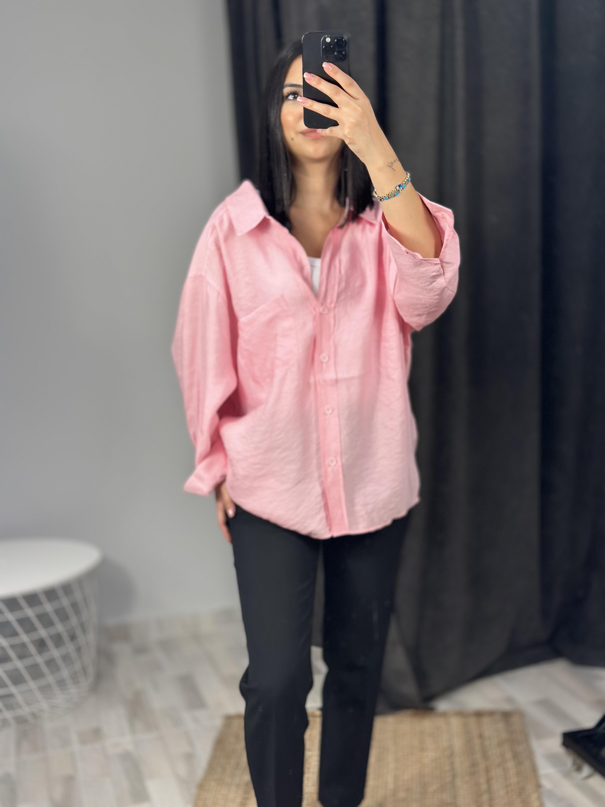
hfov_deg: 30.3
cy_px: 404
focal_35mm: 48
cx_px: 302
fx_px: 1119
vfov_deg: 39.7
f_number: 1.78
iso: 100
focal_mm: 6.86
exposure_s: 1/100
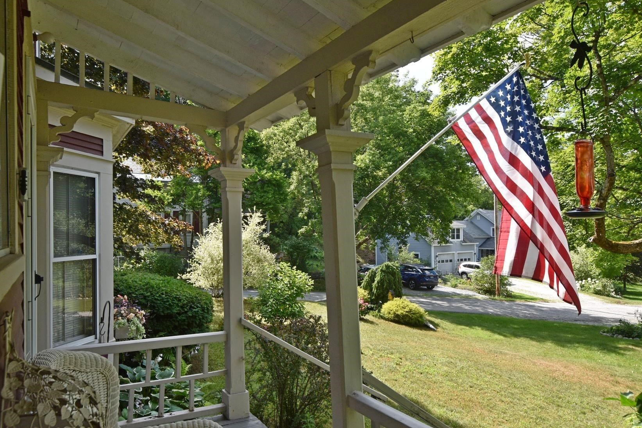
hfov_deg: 76.1
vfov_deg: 55.1
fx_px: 410
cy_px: 225
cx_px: 314
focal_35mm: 23
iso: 280
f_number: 8
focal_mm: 14
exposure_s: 1/250
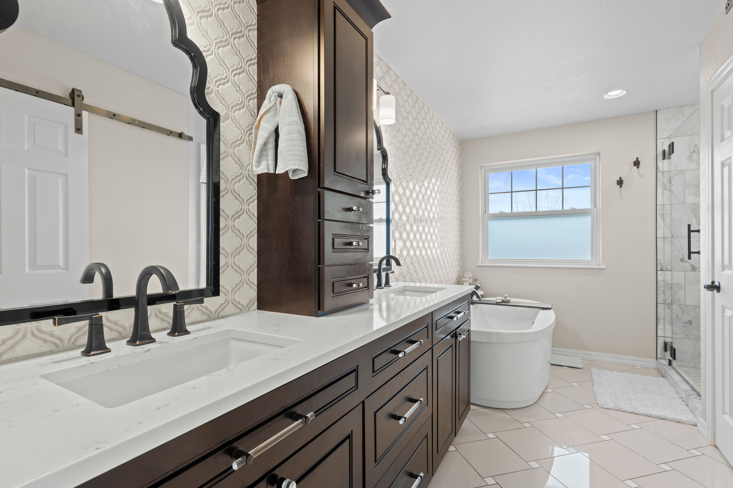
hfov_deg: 93.3
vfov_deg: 70.4
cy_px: 244
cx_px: 366
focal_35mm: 17
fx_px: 346
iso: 640
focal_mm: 17
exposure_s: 1/13
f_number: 8
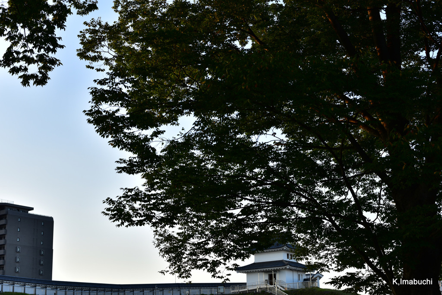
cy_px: 148
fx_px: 712
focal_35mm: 58
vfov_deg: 23.4
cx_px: 221
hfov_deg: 34.5
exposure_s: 1/100
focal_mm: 58
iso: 64
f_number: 5.6
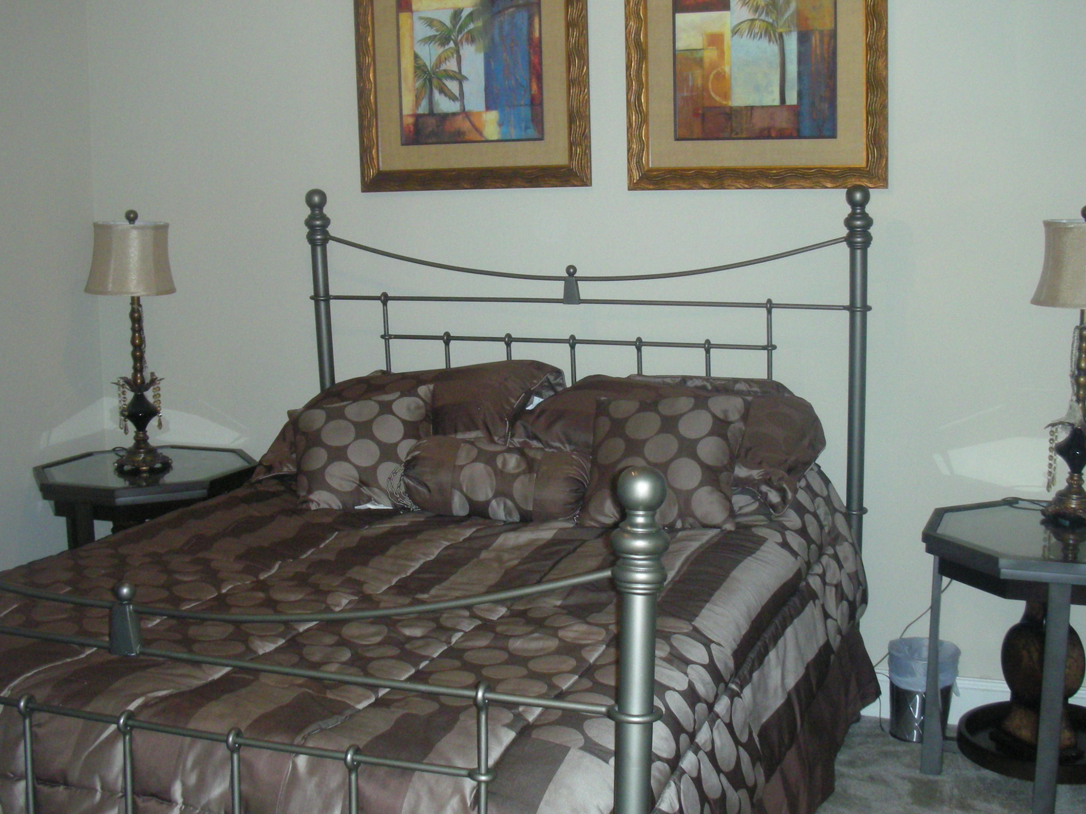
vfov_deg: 32.9
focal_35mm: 44
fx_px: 1381
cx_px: 539
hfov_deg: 42.9
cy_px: 413
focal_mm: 5.8
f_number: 2.8
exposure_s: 1/60
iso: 204
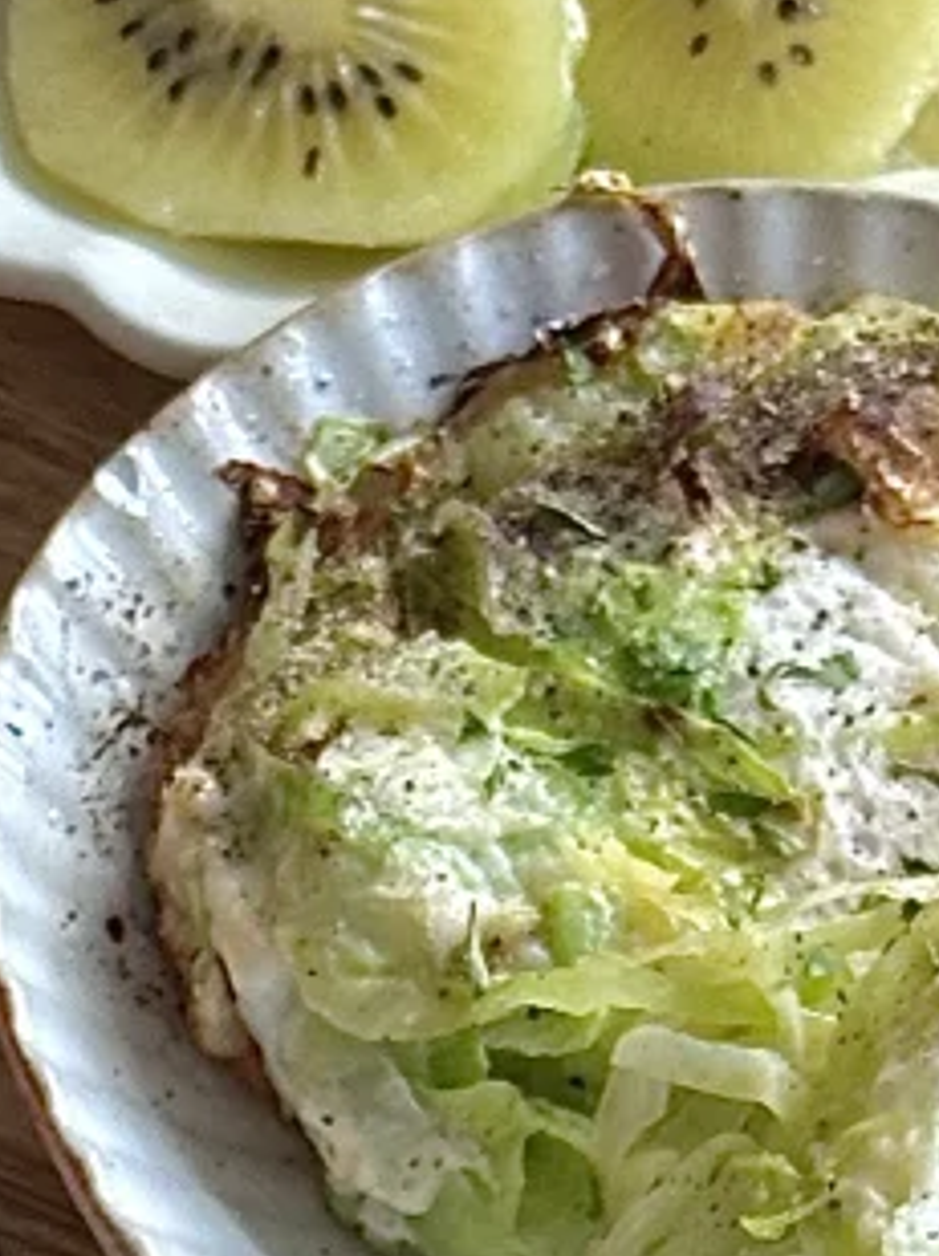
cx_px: -114
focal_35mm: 224
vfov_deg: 8.7
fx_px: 8119
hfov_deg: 6.6
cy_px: 1630
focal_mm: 6.86
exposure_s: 1/60
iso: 125
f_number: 1.78
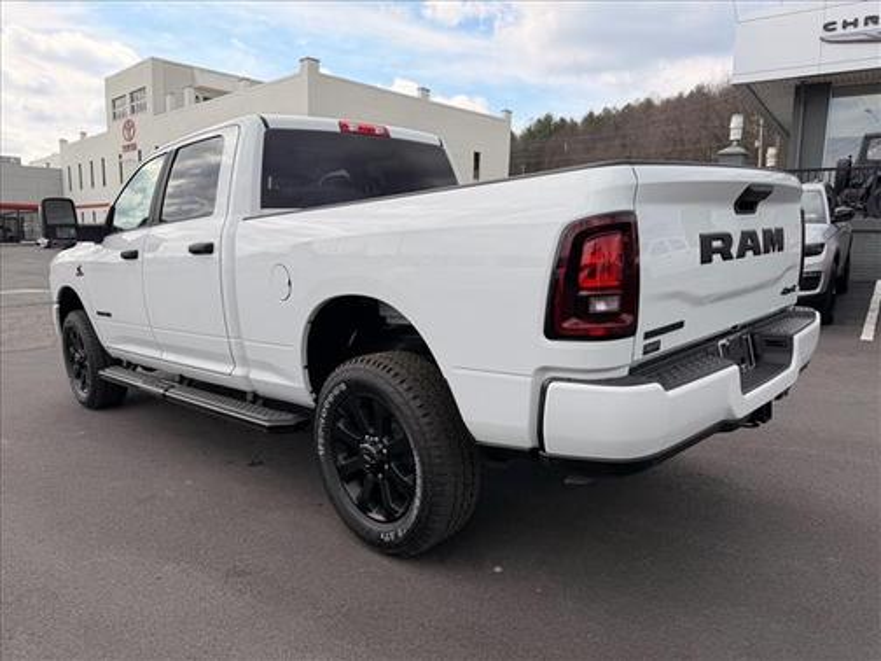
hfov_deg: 71.6
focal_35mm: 24
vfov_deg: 56.8
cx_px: 440
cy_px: 330
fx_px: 611
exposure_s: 1/3759
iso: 80
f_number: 1.78
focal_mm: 6.76
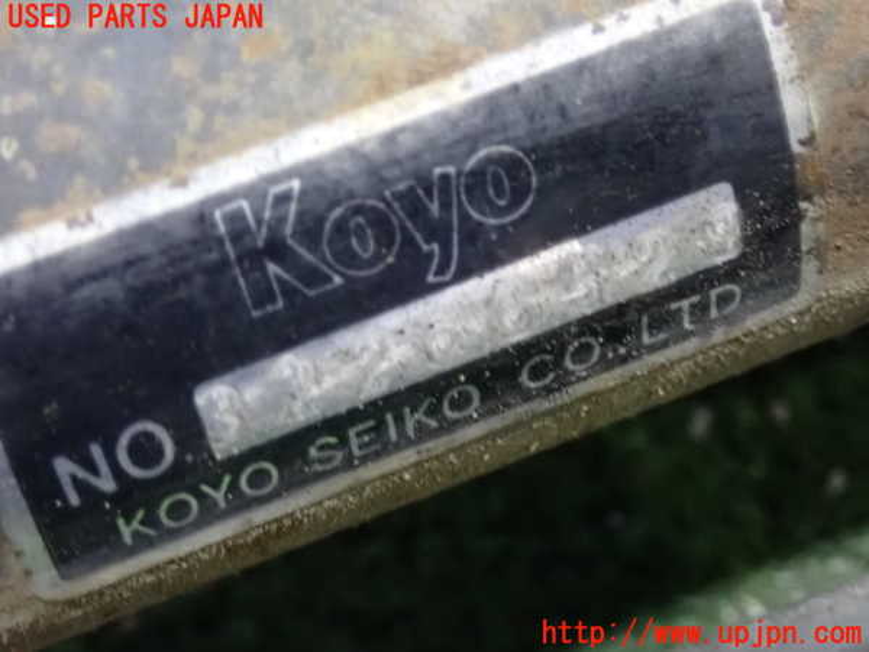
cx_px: 434
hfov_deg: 23.8
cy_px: 326
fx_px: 2059
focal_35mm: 82
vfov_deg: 18.0
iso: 1600
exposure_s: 1/20
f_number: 4.3
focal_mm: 14.62
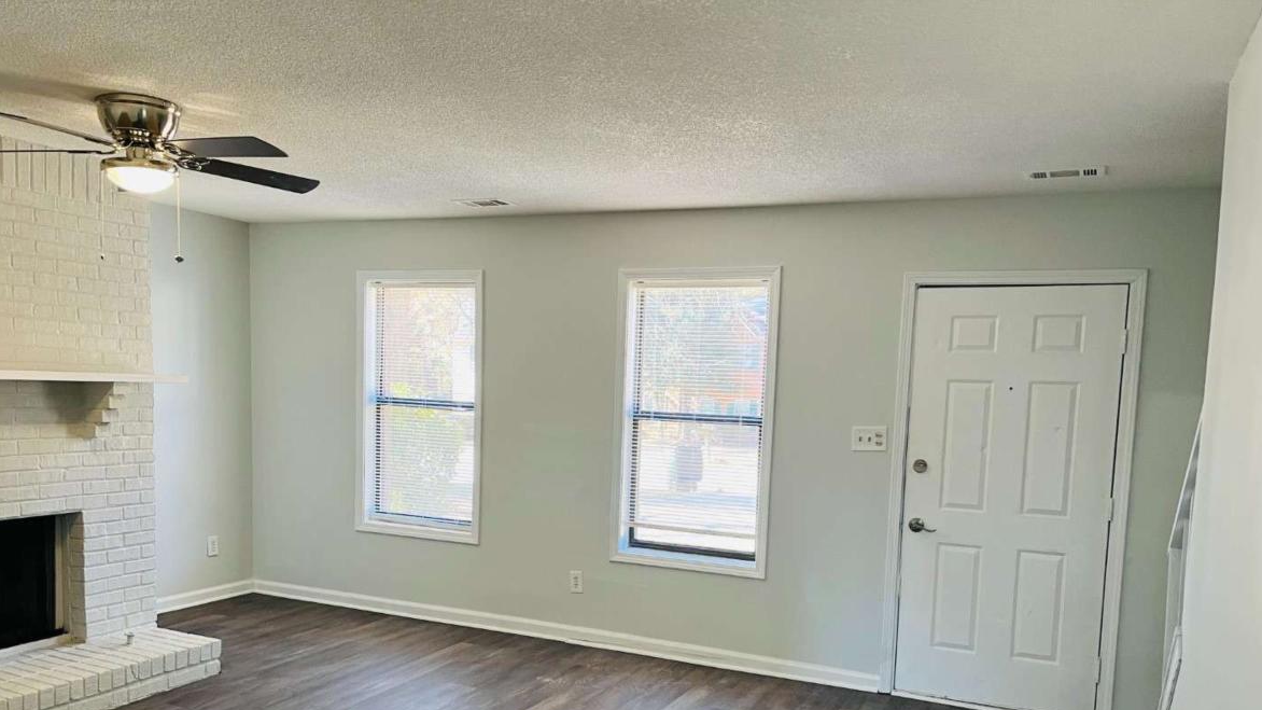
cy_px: 484
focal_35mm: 29
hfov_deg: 66.1
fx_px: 970
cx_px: 627
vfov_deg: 39.6
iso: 125
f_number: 1.6
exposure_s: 1/81
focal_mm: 5.1
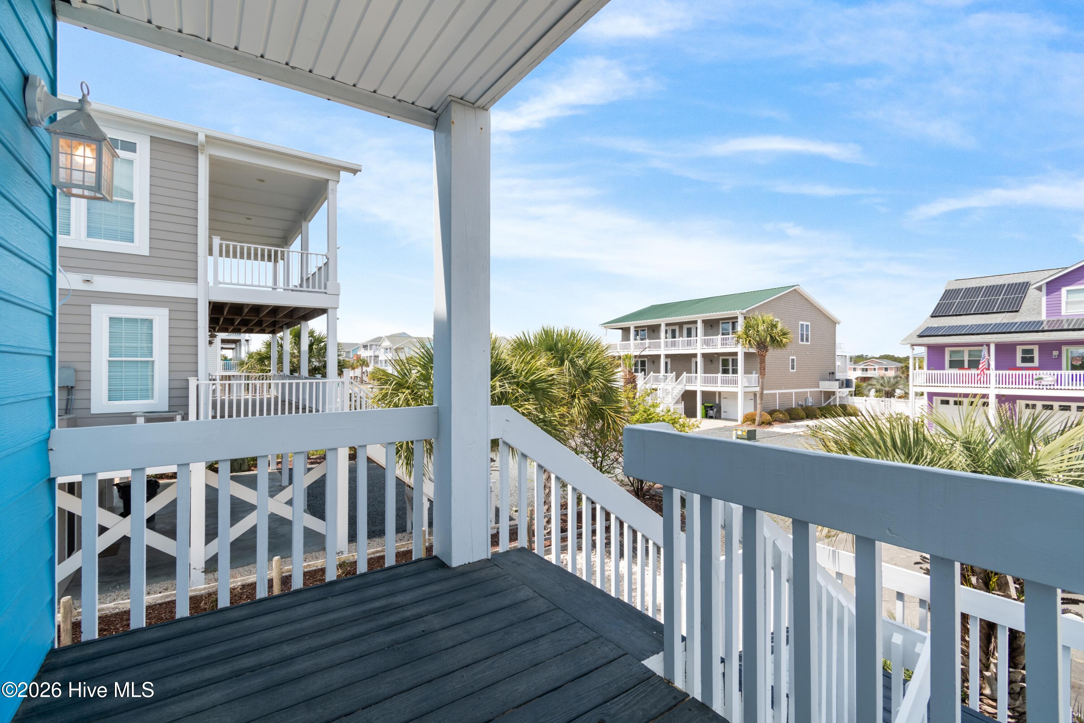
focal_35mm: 15
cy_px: 362
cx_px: 542
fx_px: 452
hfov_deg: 100.4
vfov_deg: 77.3
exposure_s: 1/160
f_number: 6.3
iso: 100
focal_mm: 10
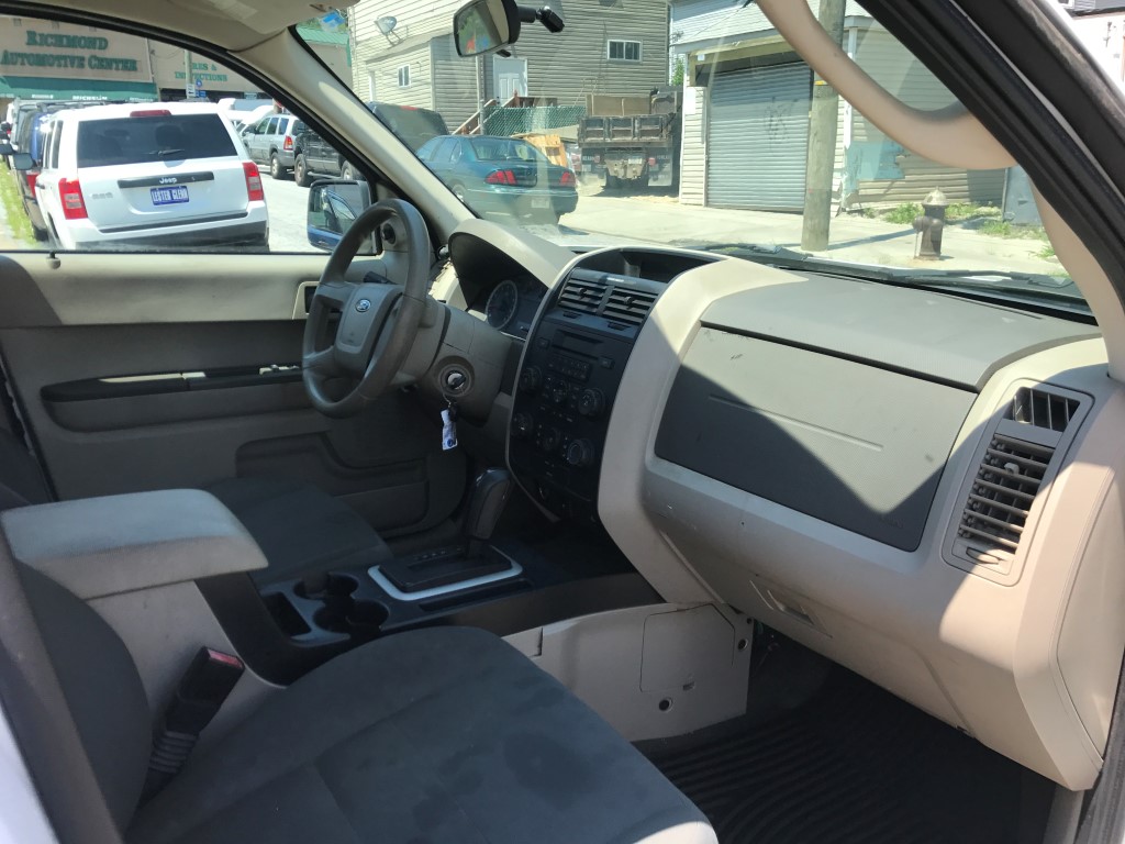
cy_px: 422
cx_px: 562
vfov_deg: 49.7
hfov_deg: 63.4
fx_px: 910
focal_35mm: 28
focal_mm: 3.99
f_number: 1.8
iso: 20
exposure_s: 1/778
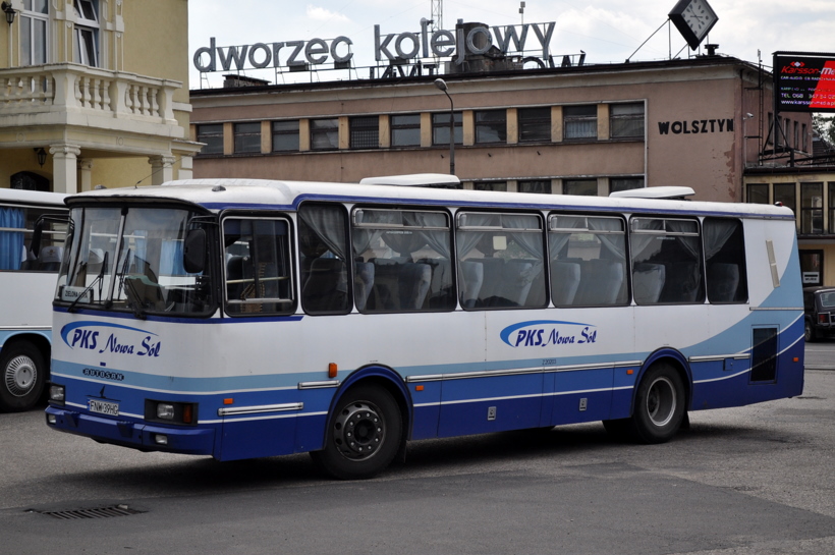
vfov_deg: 20.1
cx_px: 418
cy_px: 278
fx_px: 1564
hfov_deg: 29.9
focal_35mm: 68
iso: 400
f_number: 6.3
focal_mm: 45
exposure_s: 1/1600
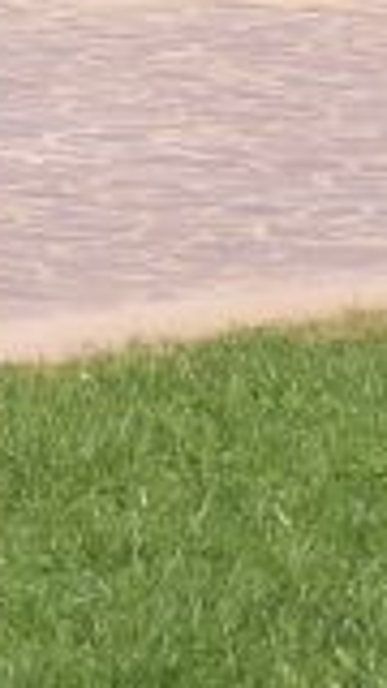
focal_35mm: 480
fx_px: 8757
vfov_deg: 4.5
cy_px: -499
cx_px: -335
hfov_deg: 2.5
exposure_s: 1/320
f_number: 4.4
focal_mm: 14.6
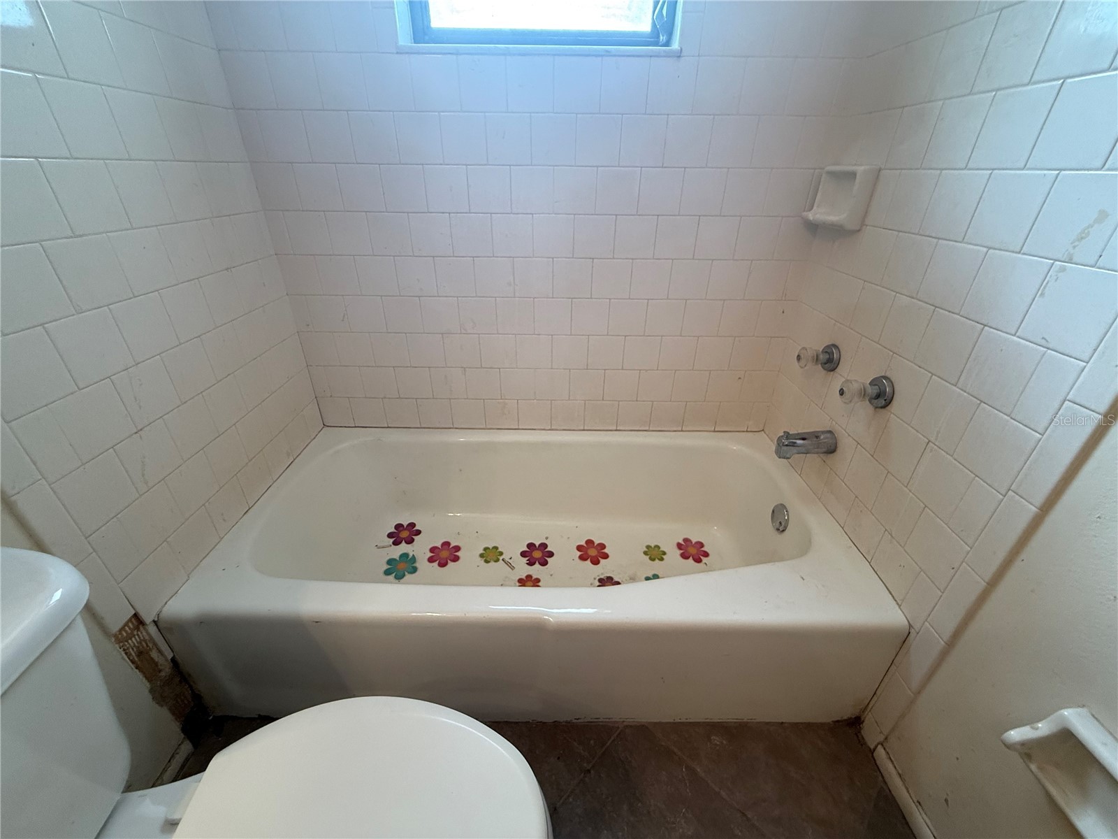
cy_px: 420
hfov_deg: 102.1
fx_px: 452
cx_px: 559
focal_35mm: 14
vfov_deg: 85.7
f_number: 2.2
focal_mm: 2.22
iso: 250
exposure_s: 1/120
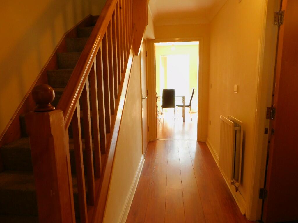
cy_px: 112
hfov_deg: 73.9
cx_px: 149
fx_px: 198
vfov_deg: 58.9
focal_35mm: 23
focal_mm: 4
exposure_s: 1/30
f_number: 3
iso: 200
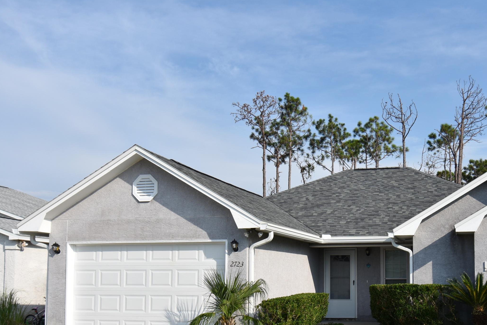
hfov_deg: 43.7
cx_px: 337
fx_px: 595
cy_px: 236
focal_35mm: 44
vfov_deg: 30.1
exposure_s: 1/500
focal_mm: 20
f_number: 8
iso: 140
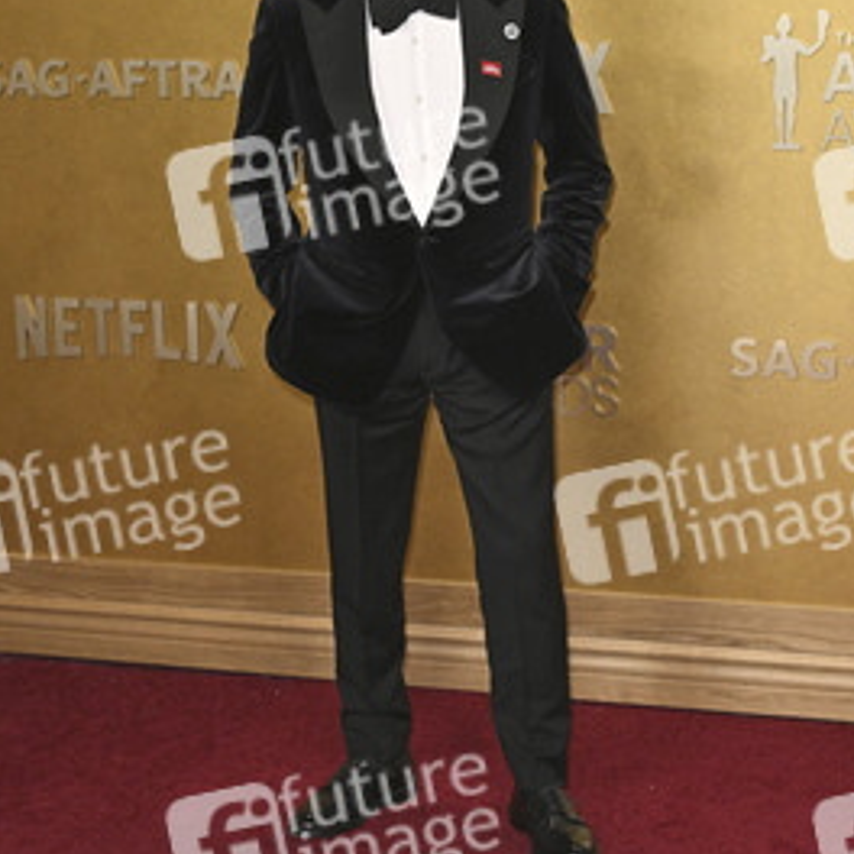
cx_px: 427
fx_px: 1870
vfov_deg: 25.7
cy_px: 346
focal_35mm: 67
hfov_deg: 25.7
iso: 2500
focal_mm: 52
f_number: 5.6
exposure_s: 1/320
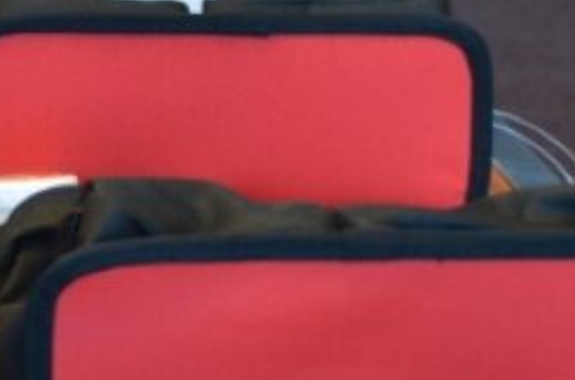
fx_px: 3983
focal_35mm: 250
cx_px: -371
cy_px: -55
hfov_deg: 8.0
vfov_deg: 5.4
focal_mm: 34
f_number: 4.2
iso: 400
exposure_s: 1/80
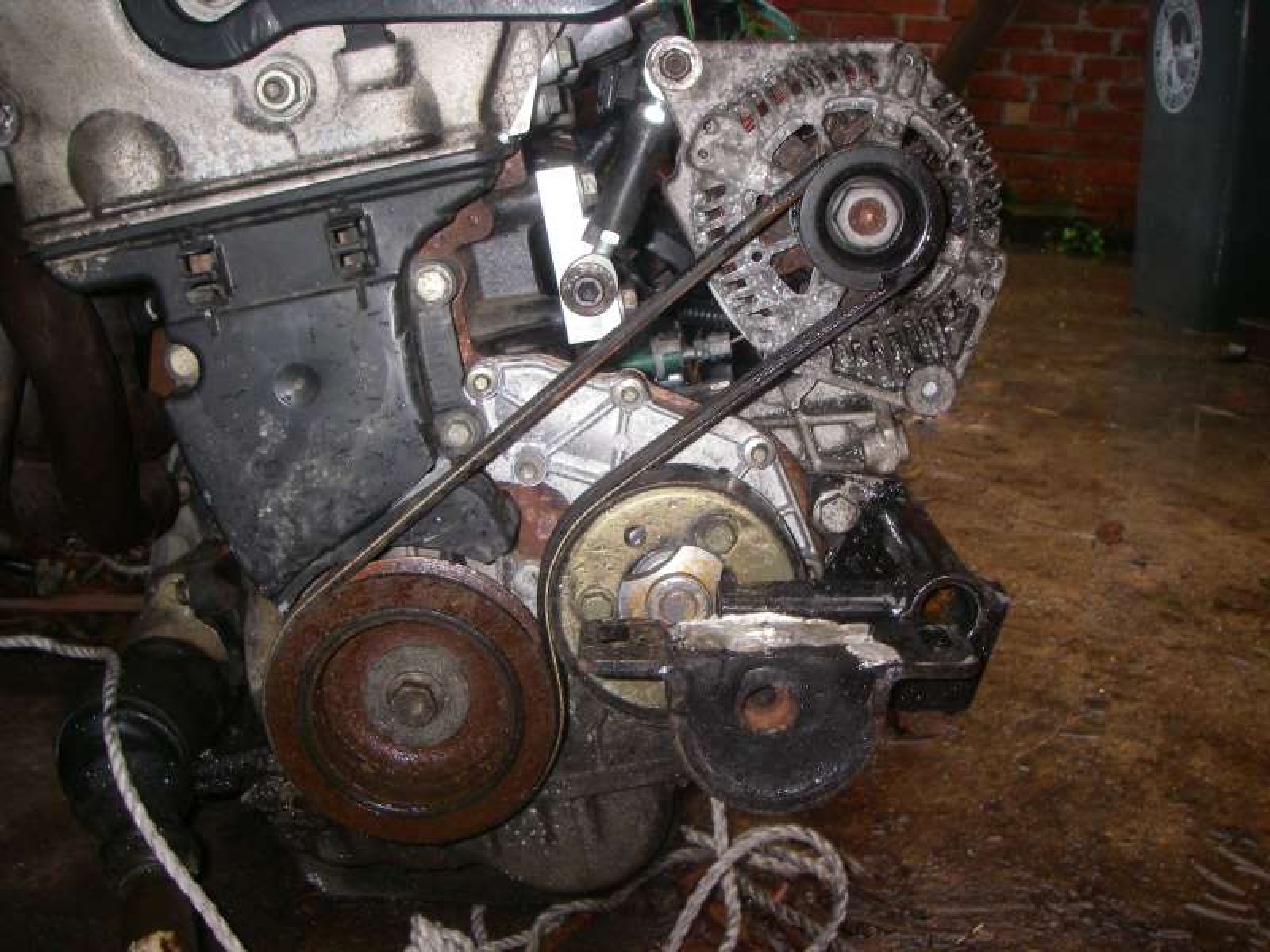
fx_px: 1394
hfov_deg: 49.0
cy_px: 476
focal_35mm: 38
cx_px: 635
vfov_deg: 37.7
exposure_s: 1/40
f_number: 3.3
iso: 200
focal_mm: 6.3
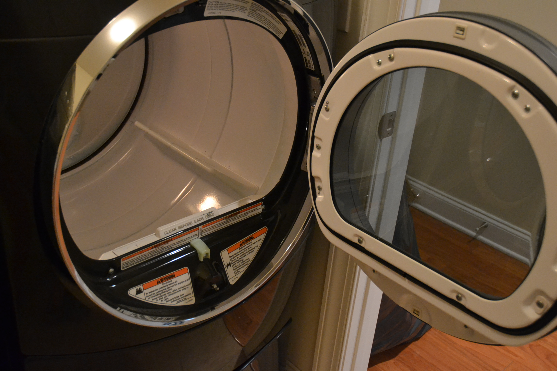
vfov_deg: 33.0
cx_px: 278
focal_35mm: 40
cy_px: 186
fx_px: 627
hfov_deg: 47.9
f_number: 3.8
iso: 2500
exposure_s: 1/60
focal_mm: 27
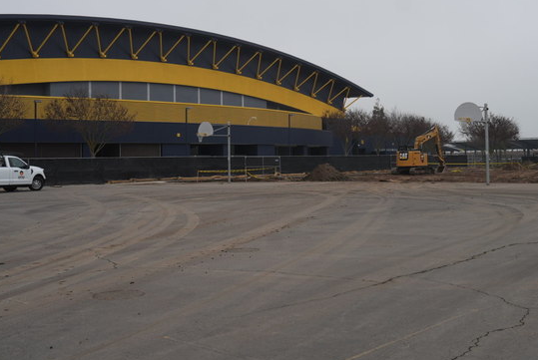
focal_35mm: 46
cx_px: 345
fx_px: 688
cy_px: 136
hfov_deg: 42.3
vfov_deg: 29.2
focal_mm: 31
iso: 400
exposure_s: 1/2000
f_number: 4
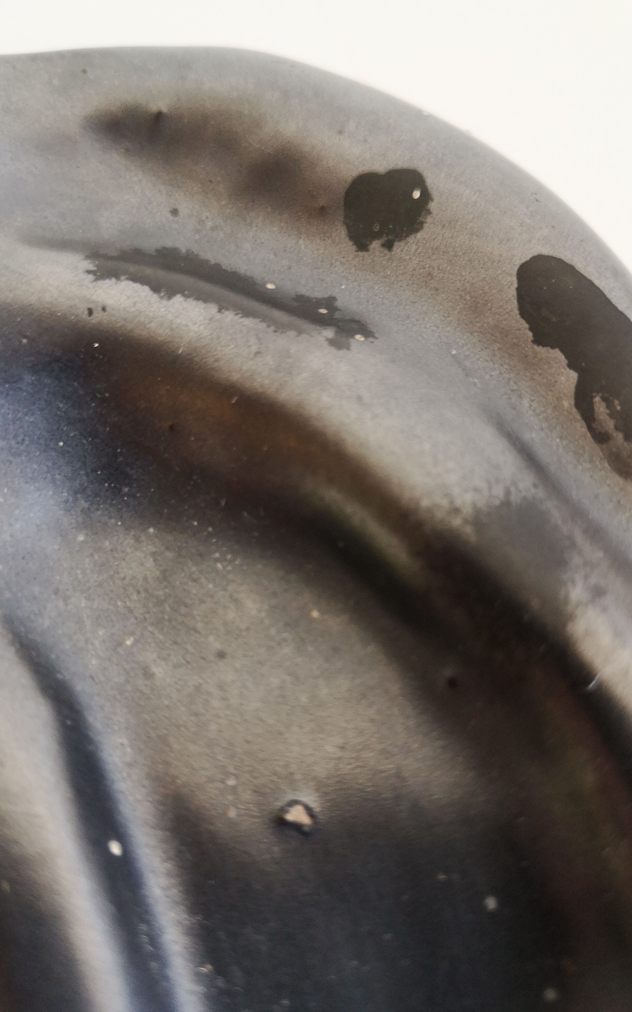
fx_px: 799
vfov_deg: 64.6
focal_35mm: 29
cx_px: 344
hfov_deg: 43.1
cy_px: 508
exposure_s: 1/50
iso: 125
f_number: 1.8
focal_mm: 3.95
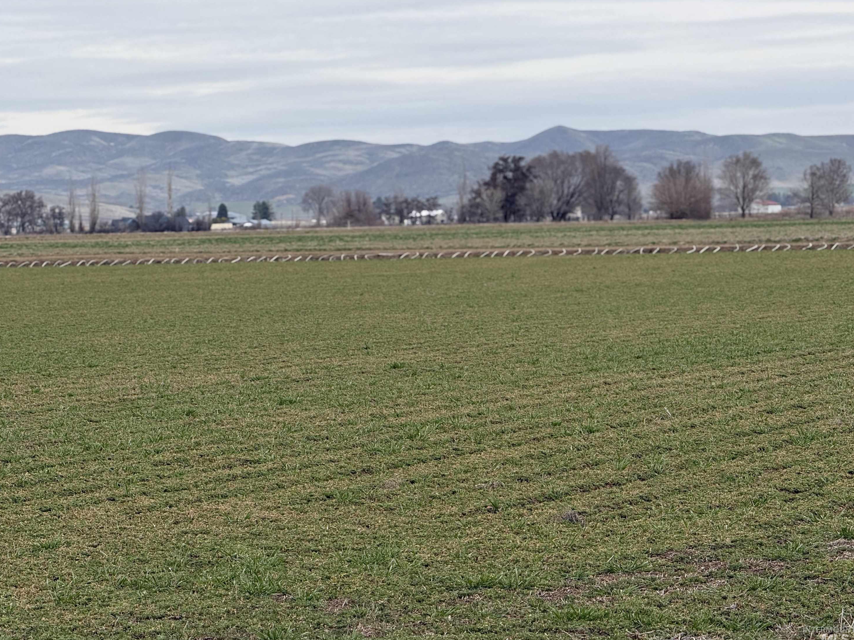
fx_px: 3108
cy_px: 324
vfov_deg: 11.8
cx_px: 422
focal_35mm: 126
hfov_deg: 15.6
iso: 64
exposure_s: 1/1248
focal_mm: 15.66
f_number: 2.8
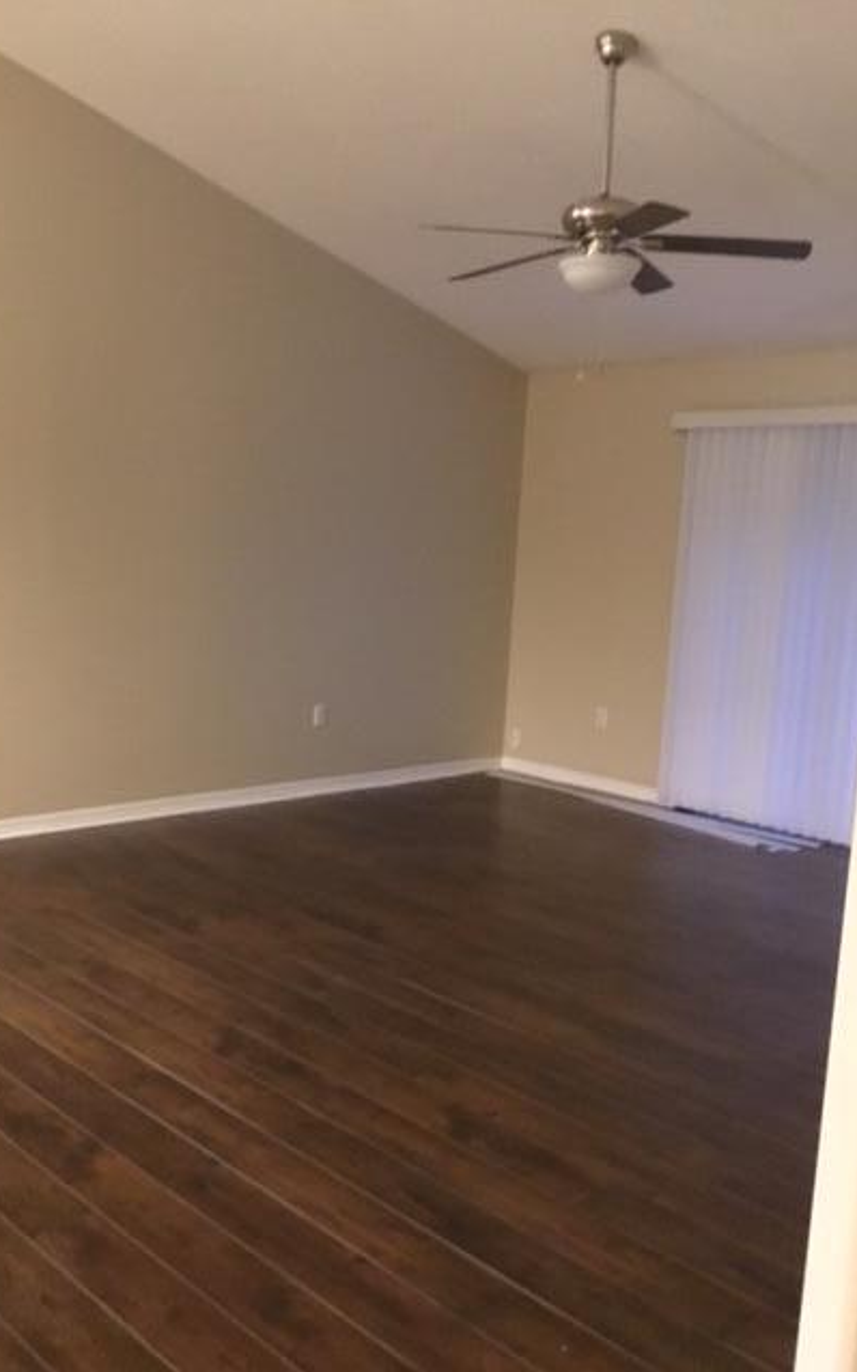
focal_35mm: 33
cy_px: 685
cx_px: 349
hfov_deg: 38.2
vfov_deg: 58.1
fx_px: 1233
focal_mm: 3.3
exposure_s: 1/15
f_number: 2.4
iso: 800
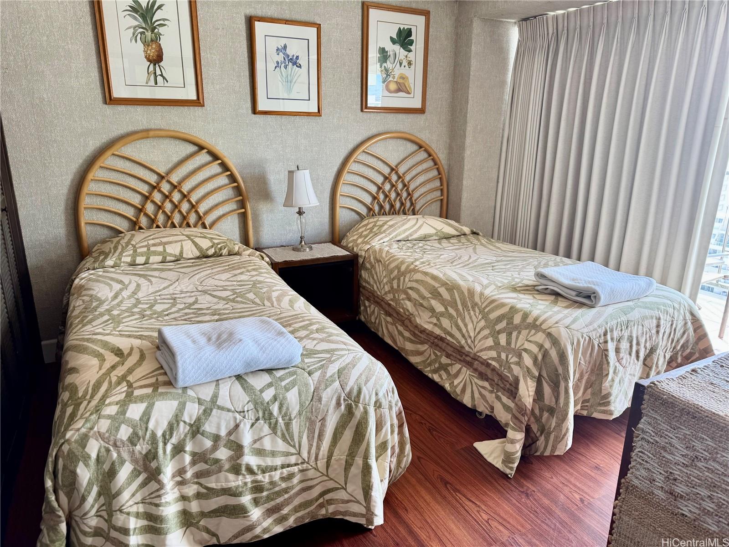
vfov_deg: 56.8
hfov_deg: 71.6
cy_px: 274
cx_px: 364
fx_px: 505
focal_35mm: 24
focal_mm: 6.76
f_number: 1.78
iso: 100
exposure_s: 1/121
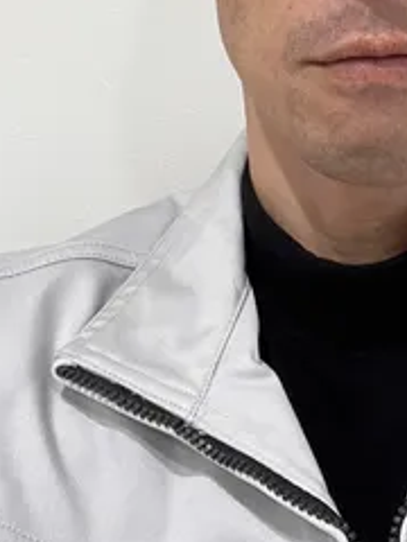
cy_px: -56
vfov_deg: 24.3
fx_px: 1176
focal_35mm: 75
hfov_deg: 19.4
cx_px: 348
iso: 160
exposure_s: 1/60
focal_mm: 2.71
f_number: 2.2
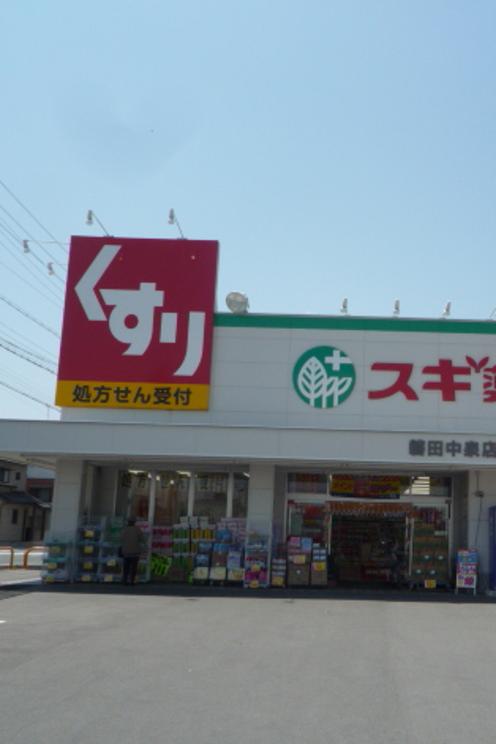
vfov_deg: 47.4
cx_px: 368
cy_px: 374
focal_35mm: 41
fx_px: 847
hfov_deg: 32.1
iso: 100
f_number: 5
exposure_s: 1/640
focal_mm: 4.4
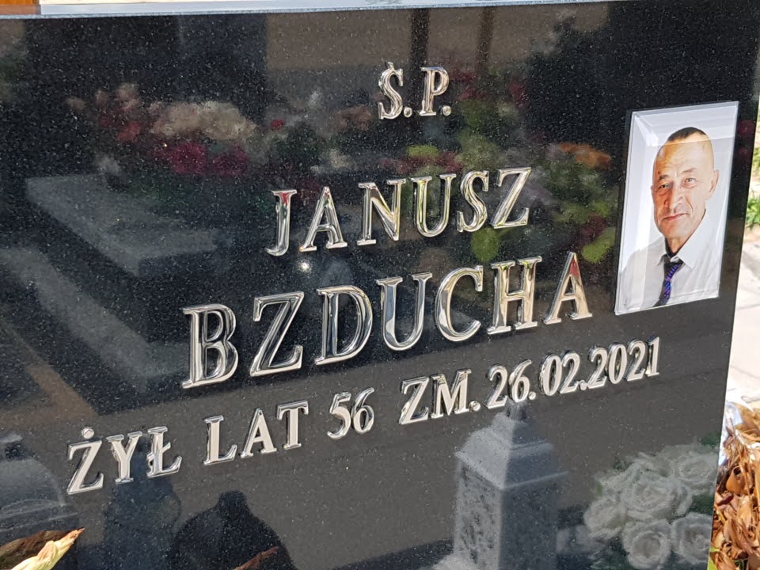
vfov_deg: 53.1
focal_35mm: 26
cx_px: 380
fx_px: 571
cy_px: 285
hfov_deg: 67.3
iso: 40
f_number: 1.7
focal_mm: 4.2
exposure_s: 1/1156
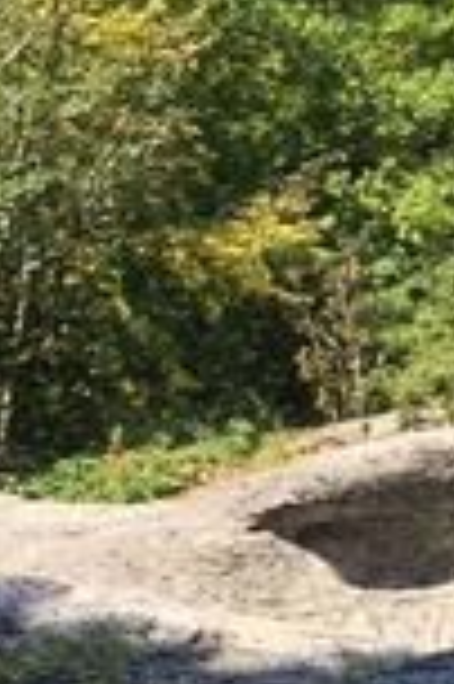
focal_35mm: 159
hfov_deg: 7.4
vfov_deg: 12.9
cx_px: -1025
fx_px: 3014
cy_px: 333
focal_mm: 4.15
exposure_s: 1/1026
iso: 25
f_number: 2.2
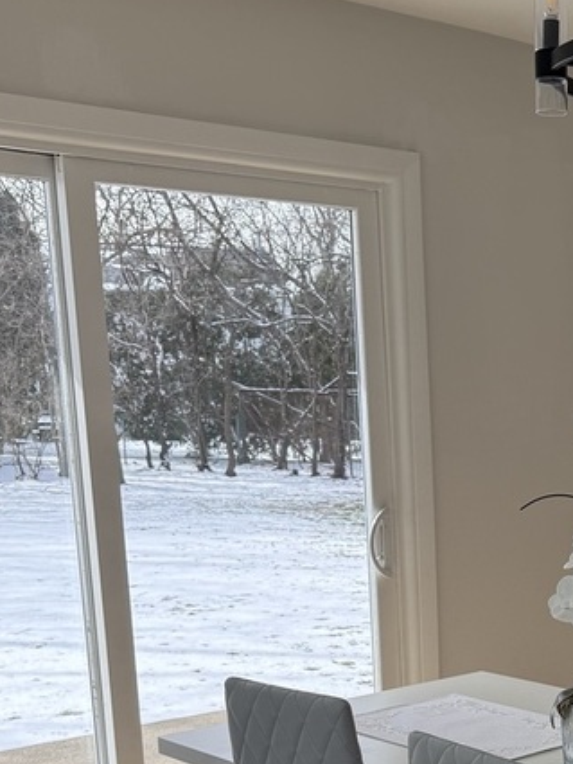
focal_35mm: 61
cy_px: 687
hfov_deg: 22.5
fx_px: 1346
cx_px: 652
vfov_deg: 30.3
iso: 100
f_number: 1.78
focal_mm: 6.76
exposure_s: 1/1122
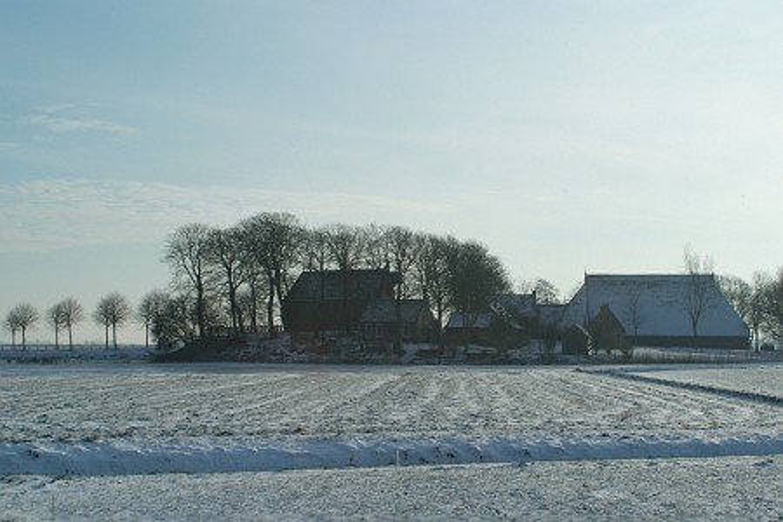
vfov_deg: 25.5
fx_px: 1153
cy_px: 261
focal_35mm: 53
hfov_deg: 37.5
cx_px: 392
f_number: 13
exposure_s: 1/750
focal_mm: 35
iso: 400
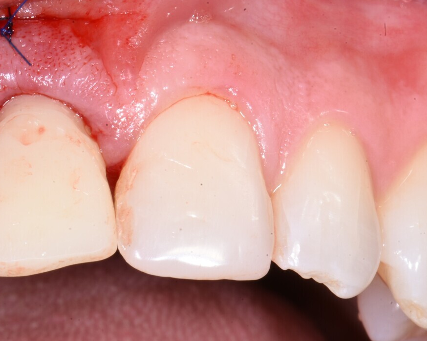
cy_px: 140
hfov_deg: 10.7
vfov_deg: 8.6
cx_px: 162
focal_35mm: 181
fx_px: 2283
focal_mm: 85
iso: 100
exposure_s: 1/60
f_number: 40
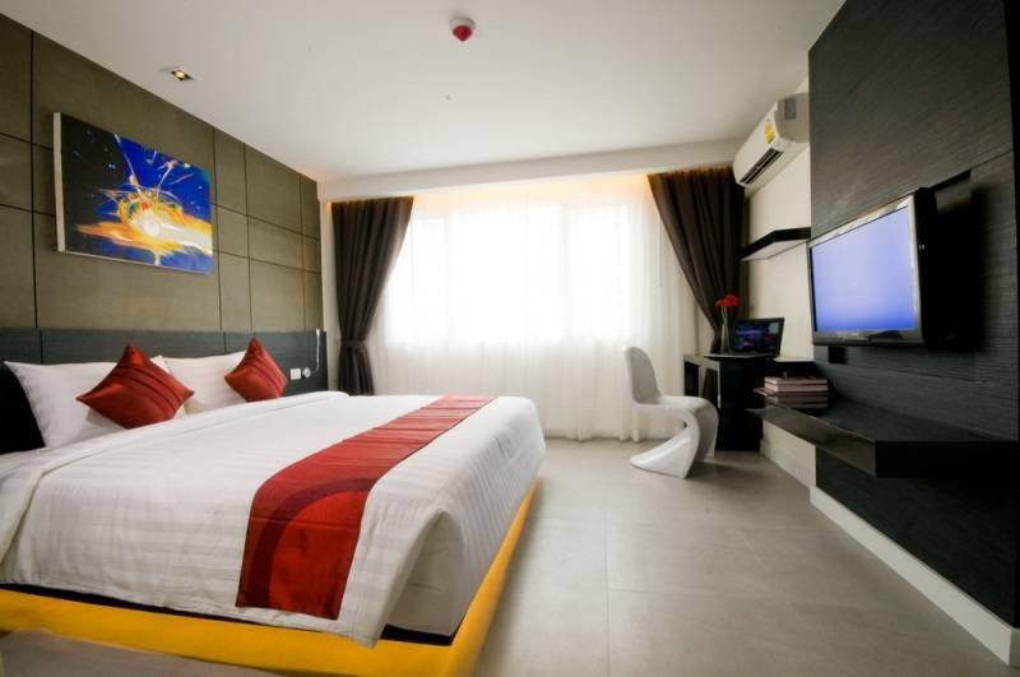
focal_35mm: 15
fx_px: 424
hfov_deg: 100.5
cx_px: 510
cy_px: 338
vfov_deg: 77.2
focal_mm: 10
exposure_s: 1/2
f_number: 22
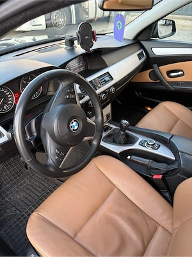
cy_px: 128
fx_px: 192
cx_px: 96
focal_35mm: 26
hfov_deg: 53.1
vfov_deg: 67.3
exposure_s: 1/50
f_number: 1.6
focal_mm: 5.96
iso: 64
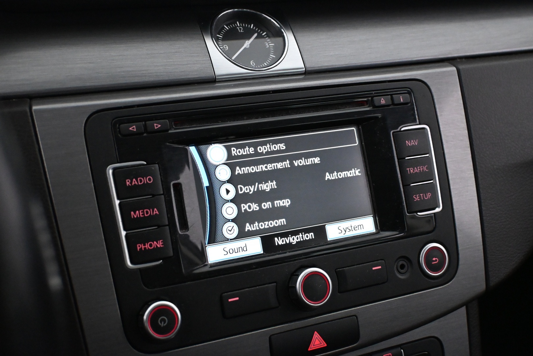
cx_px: 266
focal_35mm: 49
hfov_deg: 40.5
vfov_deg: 27.7
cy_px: 178
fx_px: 722
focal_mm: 32.5
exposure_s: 1/60
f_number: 5
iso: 5600
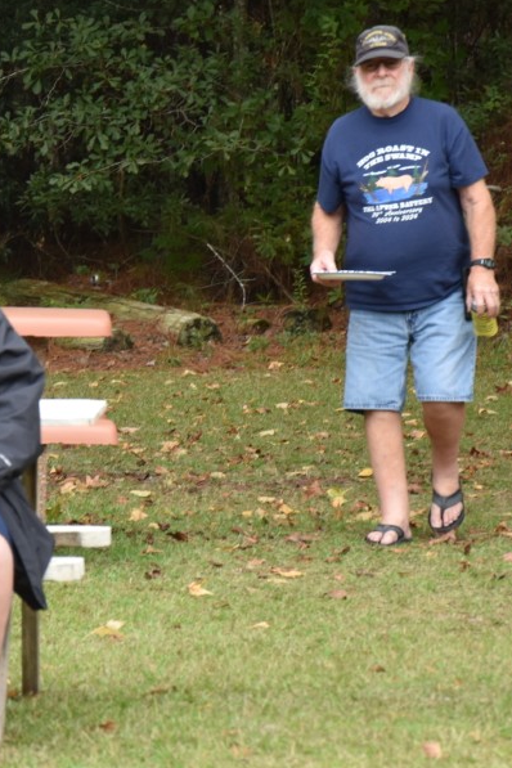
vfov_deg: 6.8
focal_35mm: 304
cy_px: 305
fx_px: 6484
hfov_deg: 4.5
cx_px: 17
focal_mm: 105
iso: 400
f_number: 5.6
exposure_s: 1/320
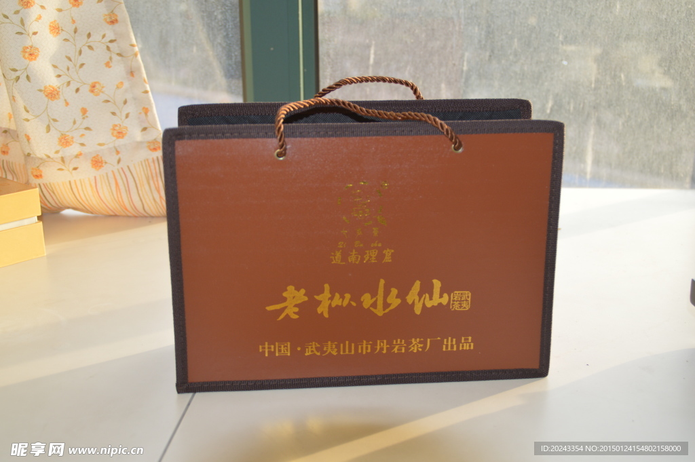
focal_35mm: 48
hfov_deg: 41.1
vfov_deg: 28.0
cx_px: 348
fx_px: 926
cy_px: 231
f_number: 4.2
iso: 250
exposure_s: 1/125
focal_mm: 32
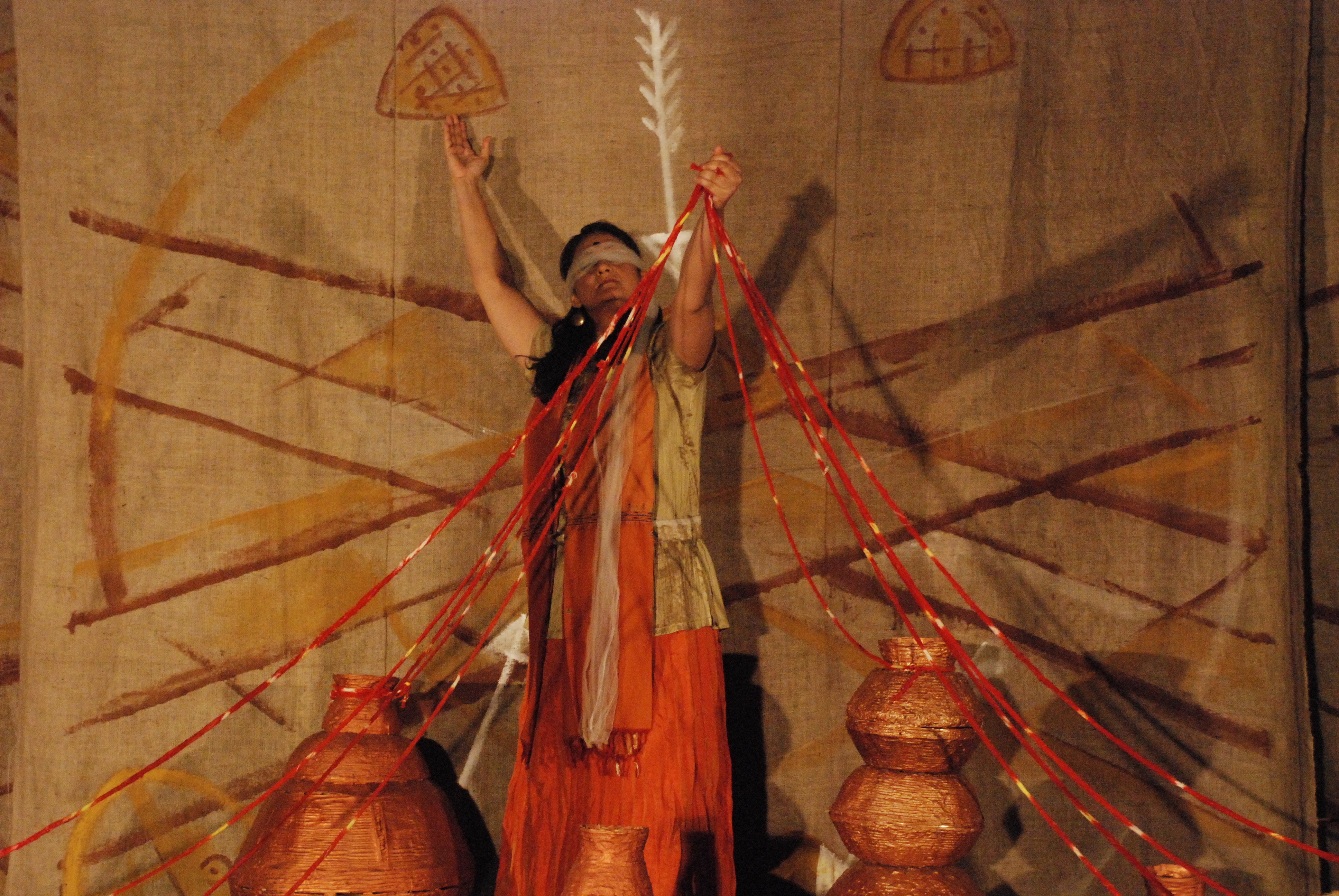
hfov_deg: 27.0
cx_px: 670
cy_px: 448
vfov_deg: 18.2
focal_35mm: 75
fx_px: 2793
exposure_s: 1/60
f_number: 6.3
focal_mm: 50
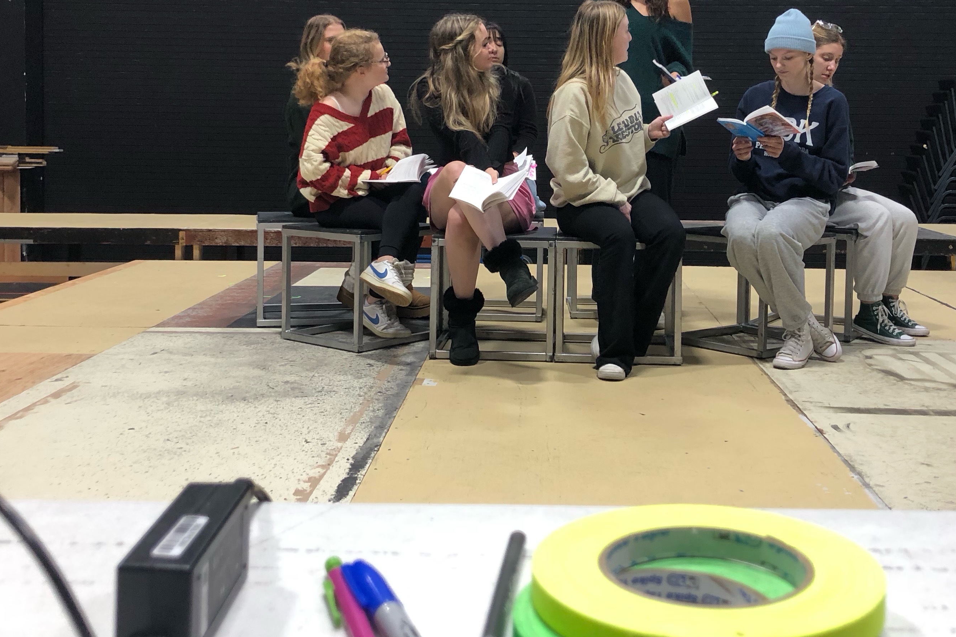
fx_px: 1168
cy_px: 188
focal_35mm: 44
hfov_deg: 44.4
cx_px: 536
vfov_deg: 30.2
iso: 40
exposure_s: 1/30
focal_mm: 3.99
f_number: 1.8
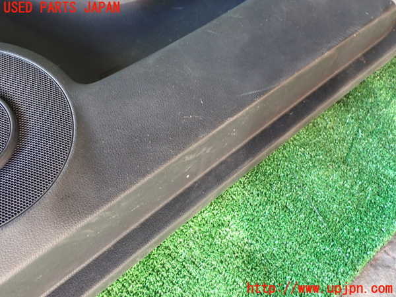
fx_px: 435
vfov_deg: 37.7
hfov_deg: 49.0
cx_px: 198
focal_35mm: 38
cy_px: 148
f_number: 2.7
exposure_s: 1/40
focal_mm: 6.83
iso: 400
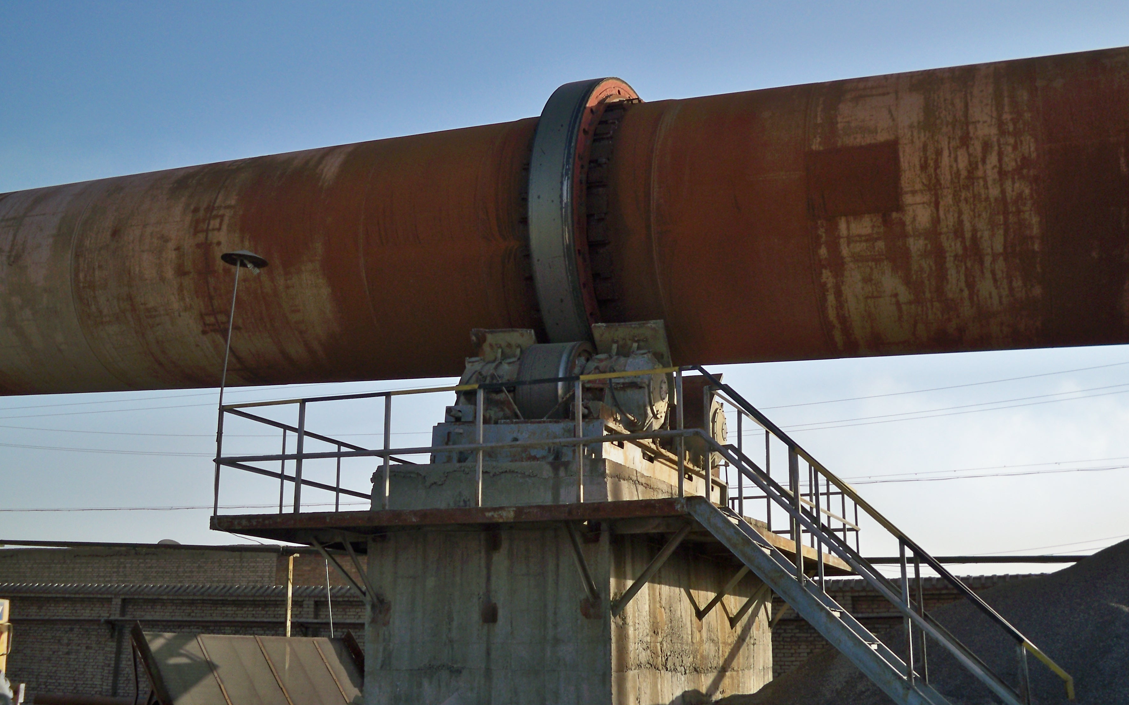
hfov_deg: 51.5
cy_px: 332
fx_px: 1169
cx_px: 553
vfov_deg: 33.6
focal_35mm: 38
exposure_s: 1/400
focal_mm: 6.3
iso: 160
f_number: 4.7
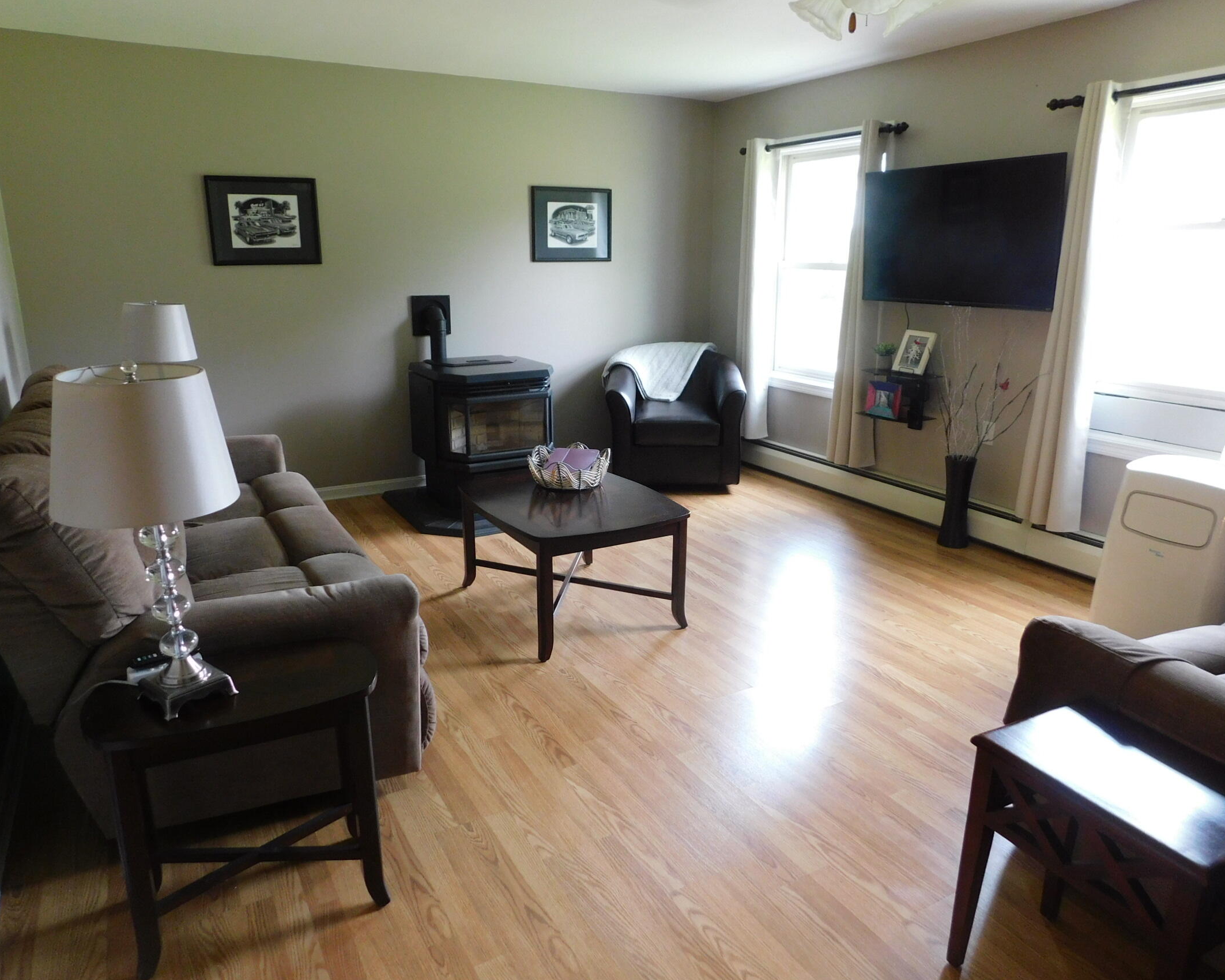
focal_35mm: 24
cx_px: 615
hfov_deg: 70.3
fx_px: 870
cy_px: 491
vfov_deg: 58.8
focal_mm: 4
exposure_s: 1/30
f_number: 3
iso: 220
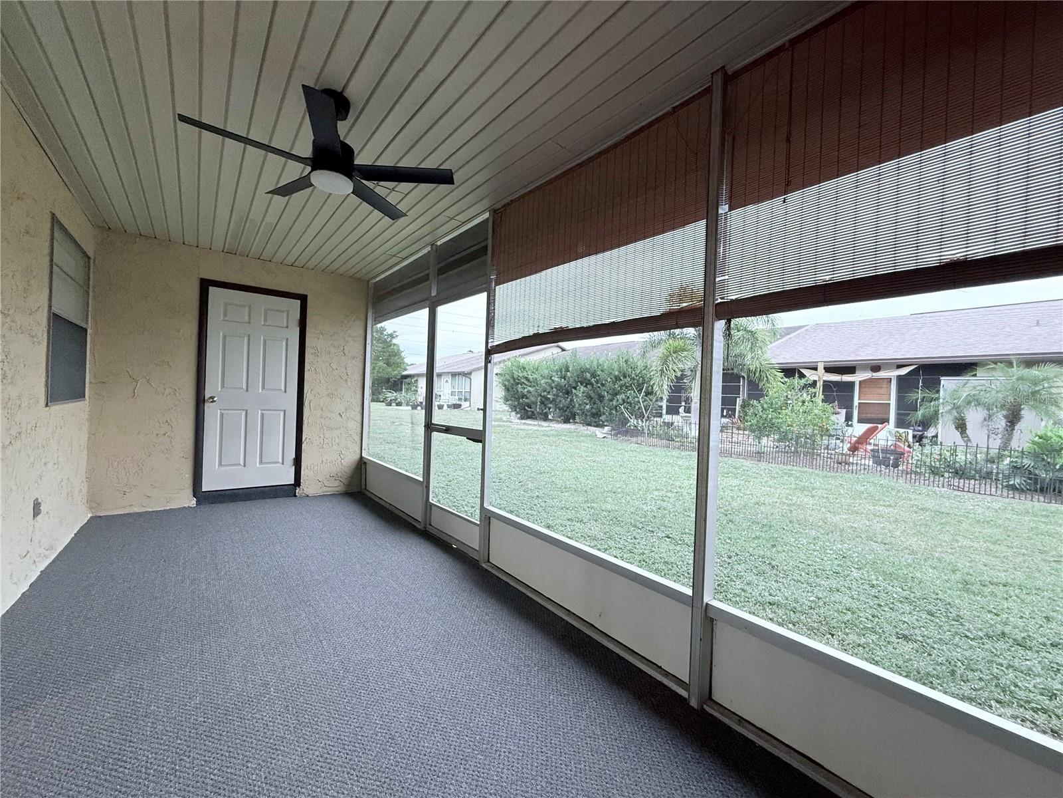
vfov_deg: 85.7
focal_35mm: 14
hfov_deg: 102.1
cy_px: 399
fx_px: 430
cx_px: 532
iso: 250
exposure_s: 1/99
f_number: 2.2
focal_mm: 2.22
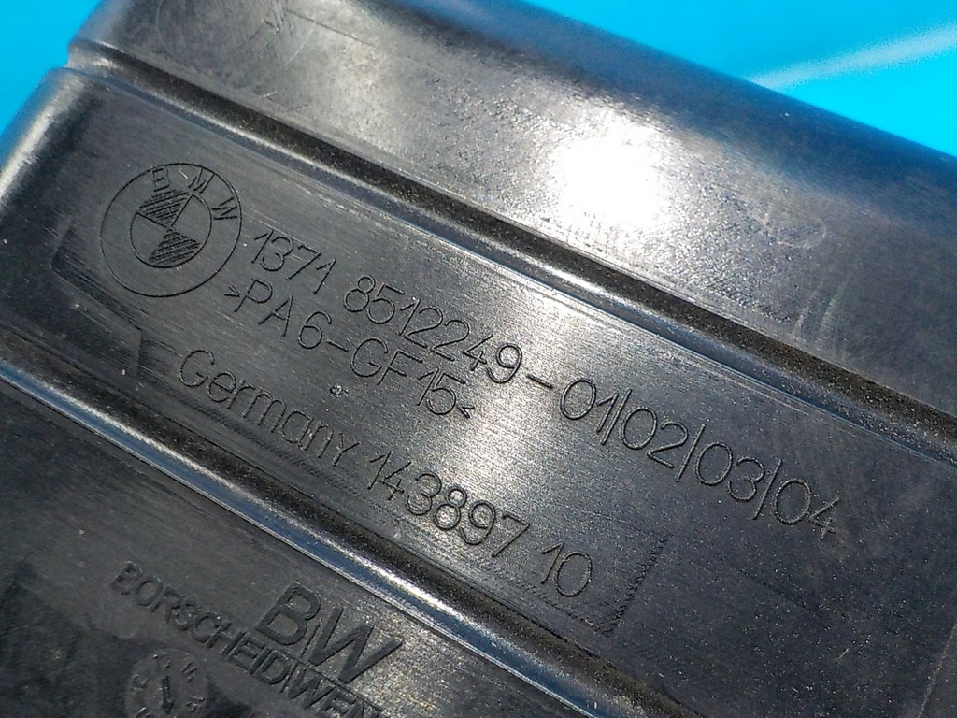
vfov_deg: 46.8
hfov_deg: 60.0
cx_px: 478
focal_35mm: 30
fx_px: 829
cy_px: 359
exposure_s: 1/25
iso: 400
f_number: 3.3
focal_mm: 4.1
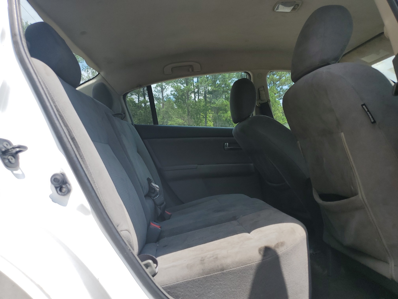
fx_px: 299
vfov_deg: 53.1
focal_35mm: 26
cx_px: 199
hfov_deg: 67.3
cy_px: 150
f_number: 1.5
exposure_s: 1/2000
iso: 50
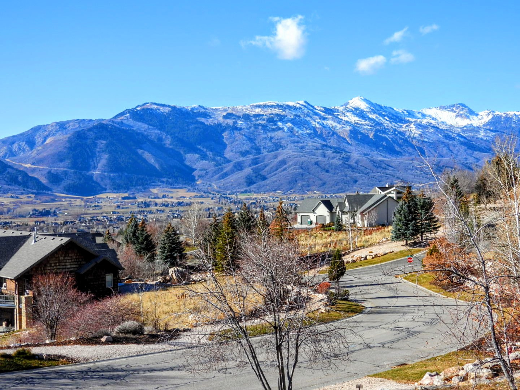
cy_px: 195
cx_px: 260
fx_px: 826
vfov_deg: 26.6
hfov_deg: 34.9
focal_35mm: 55
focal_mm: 9.8
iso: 100
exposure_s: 1/1000
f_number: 3.5
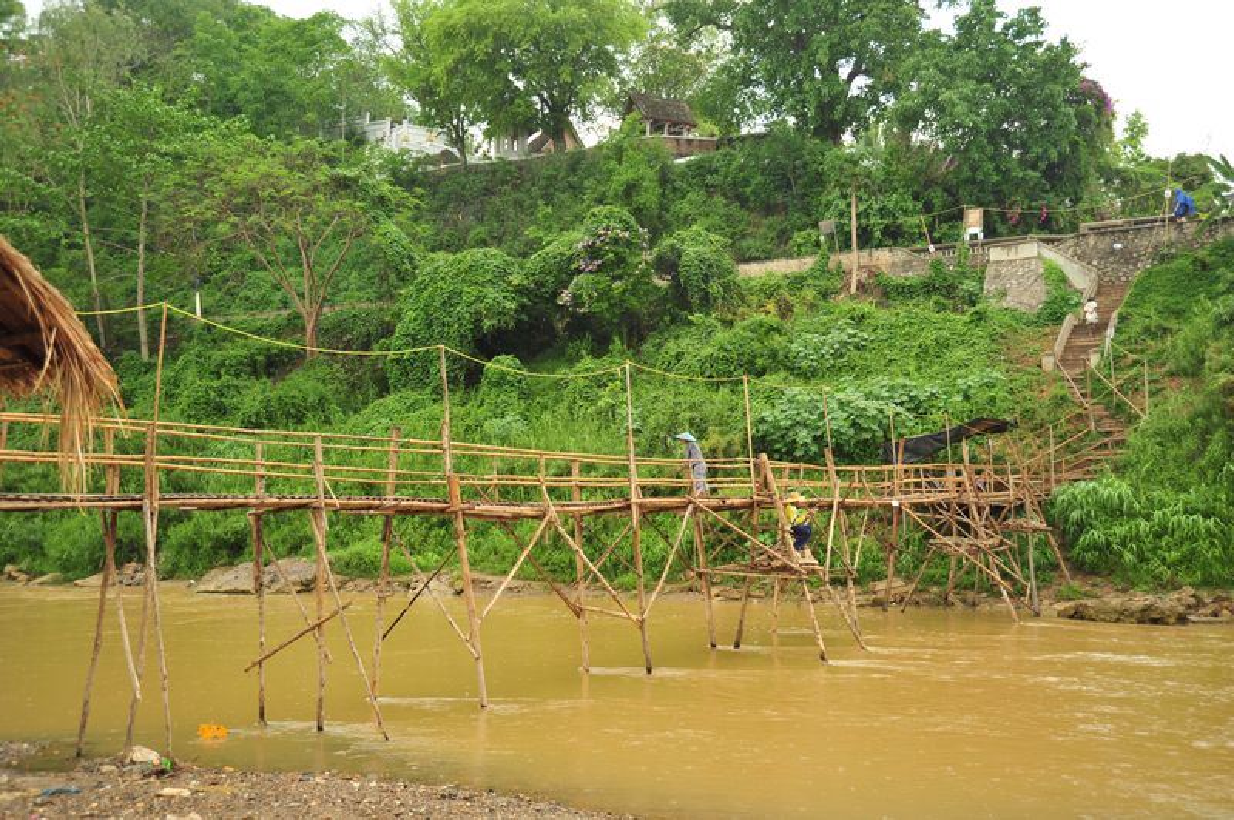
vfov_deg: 33.3
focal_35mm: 40
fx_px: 1370
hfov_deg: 48.5
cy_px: 410
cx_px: 617
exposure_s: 1/160
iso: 200
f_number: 6.3
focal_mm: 40
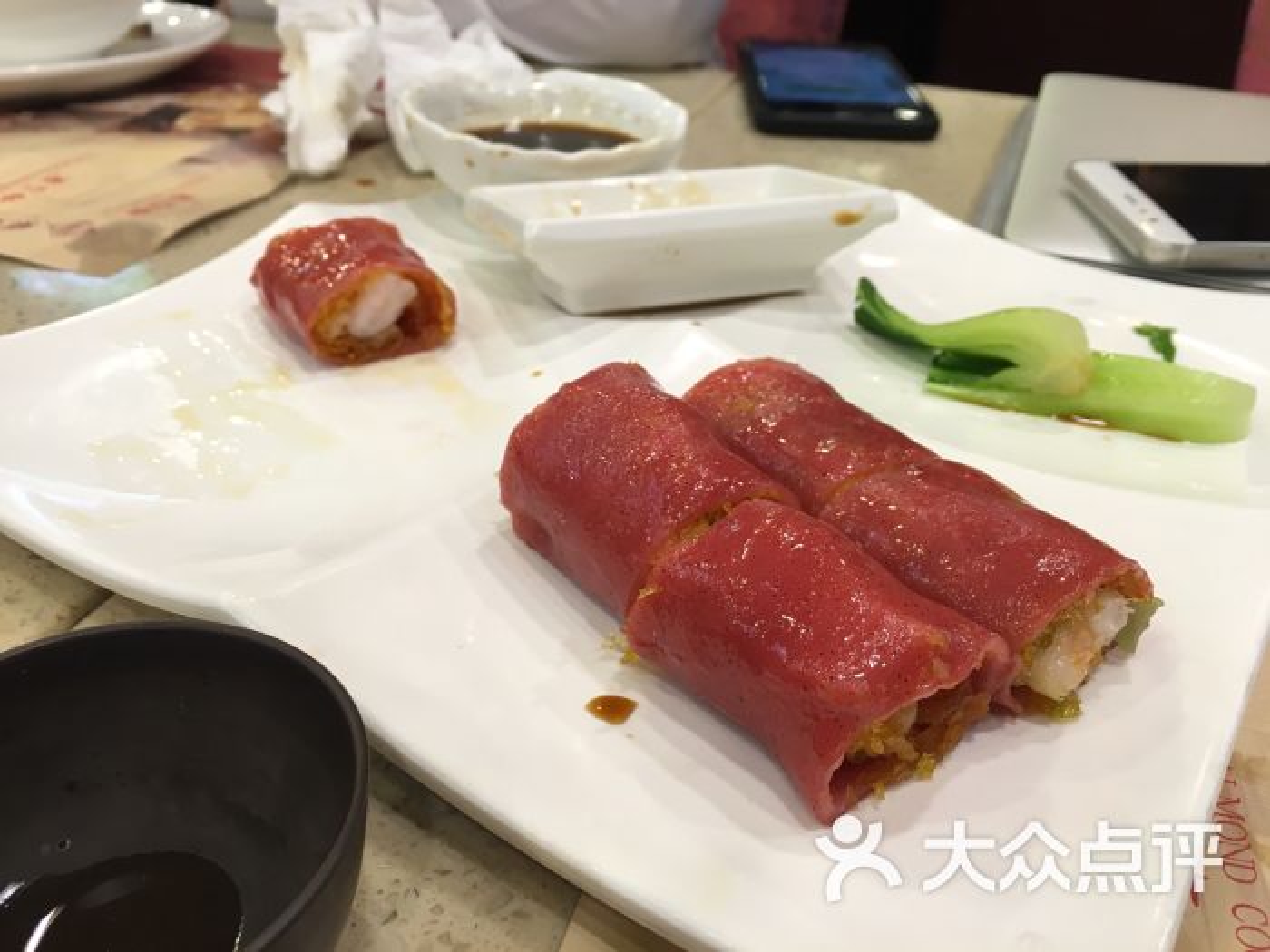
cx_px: 635
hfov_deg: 61.7
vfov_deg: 48.2
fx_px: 1064
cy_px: 476
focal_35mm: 29
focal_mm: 4.15
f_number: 2.2
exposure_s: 1/33
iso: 80
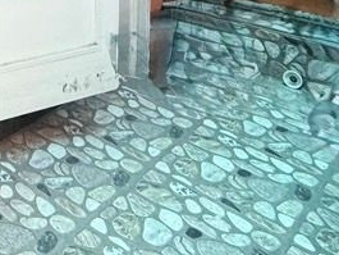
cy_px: -174
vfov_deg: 20.8
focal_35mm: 54
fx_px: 529
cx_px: -70
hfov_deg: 30.2
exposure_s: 1/100
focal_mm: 2.22
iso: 320
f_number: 2.2
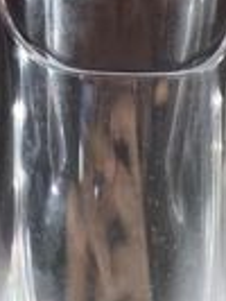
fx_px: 721
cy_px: -84
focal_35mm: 83
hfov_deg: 17.3
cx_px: -14
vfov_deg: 21.4
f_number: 1.8
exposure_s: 1/33.3
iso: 258
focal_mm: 4.75
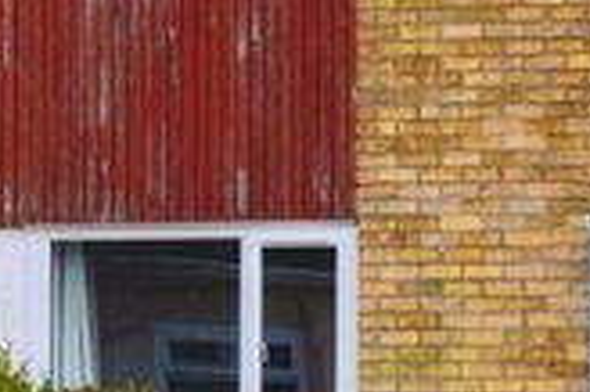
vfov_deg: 5.2
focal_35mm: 265
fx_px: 4339
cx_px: 1068
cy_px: 200
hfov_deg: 7.5
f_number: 9
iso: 400
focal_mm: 62
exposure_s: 1/320
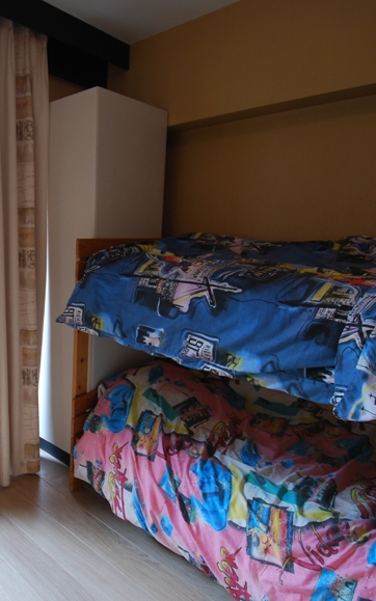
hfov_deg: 49.1
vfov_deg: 77.2
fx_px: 377
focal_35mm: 23
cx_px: 61
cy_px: 302
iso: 250
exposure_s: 1/30
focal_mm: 10
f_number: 3.5
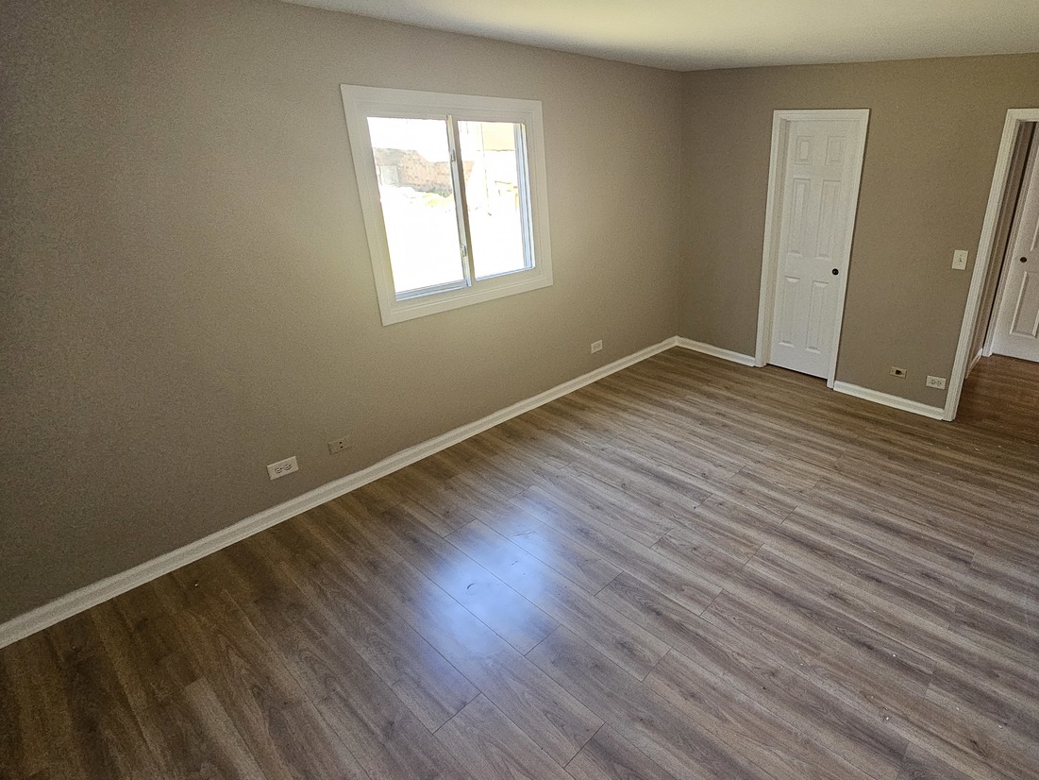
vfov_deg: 74.4
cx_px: 672
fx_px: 510
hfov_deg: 88.5
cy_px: 342
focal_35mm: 17
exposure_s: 1/40
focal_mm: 2.2
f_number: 2.2
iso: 320
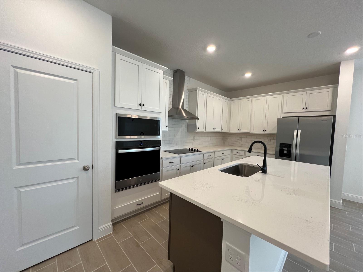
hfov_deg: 106.2
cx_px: 182
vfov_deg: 89.9
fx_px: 136
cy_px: 136
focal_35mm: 13
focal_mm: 1.57
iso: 160
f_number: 1.8
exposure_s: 1/120
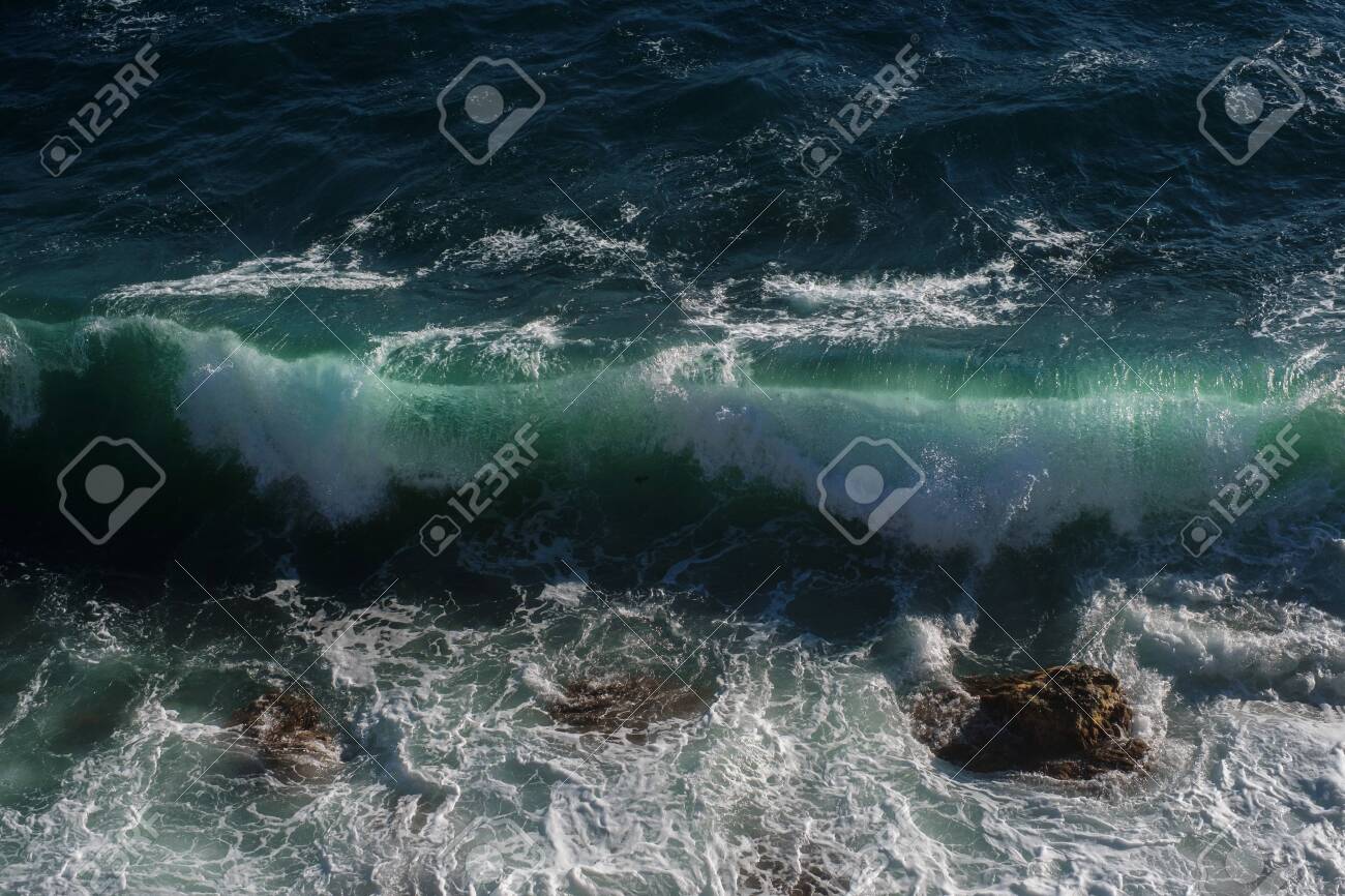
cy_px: 448
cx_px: 672
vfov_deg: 26.5
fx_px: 1905
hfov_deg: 38.9
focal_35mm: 51
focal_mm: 34.2
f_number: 8
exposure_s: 1/1600
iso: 500
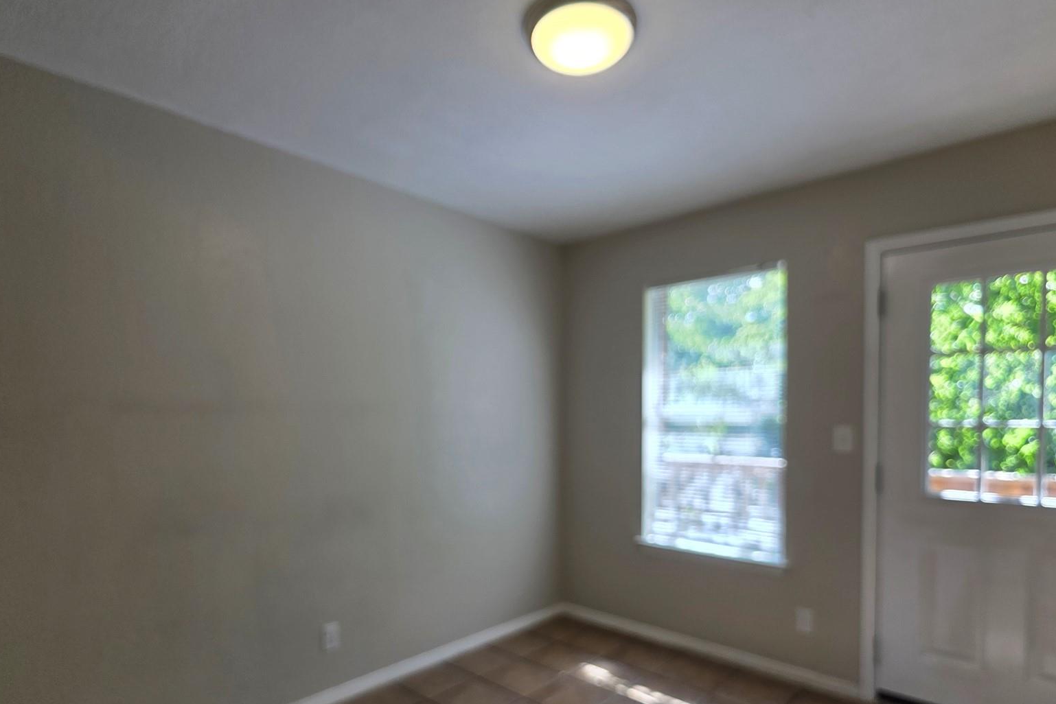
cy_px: 434
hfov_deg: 90.0
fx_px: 528
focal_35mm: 18
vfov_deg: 66.5
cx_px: 531
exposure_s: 1/140
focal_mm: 2.2
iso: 40
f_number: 1.9
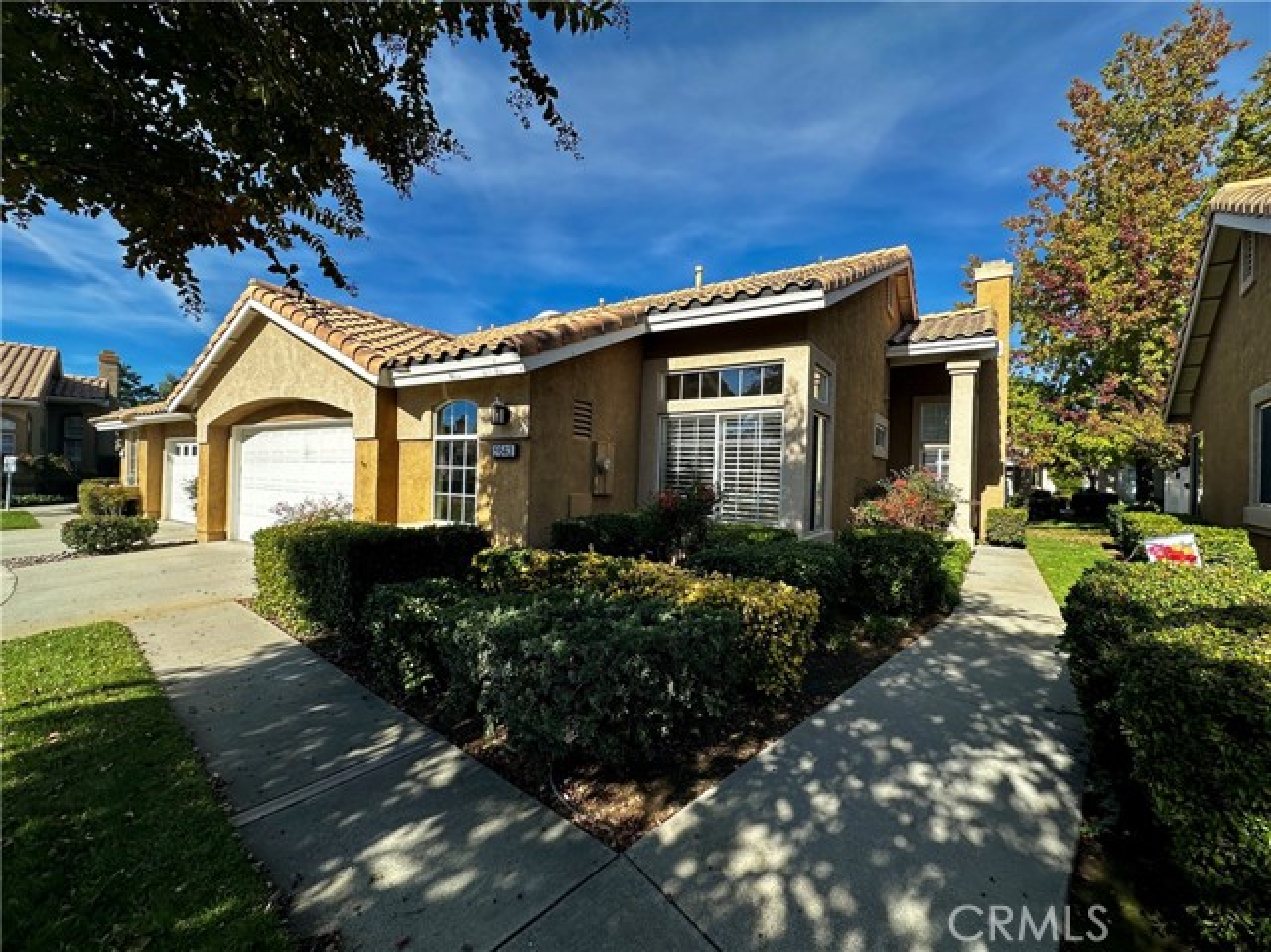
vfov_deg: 85.6
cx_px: 636
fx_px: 514
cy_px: 476
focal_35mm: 14
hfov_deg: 102.1
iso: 50
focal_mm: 2.22
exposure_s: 1/1350
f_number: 2.2
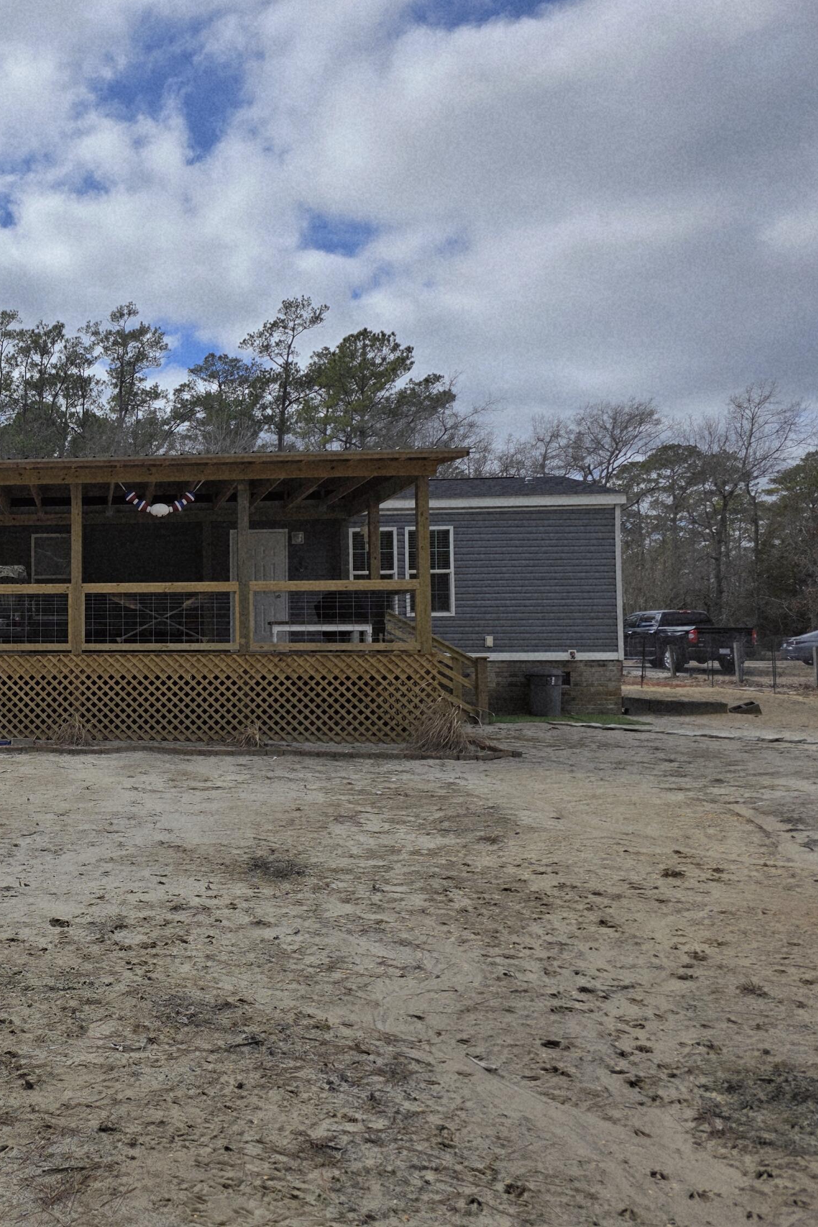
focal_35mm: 32
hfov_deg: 36.9
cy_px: 612
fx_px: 1091
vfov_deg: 58.7
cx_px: 0
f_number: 1.7
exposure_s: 1/10000
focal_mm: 6.3
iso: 50
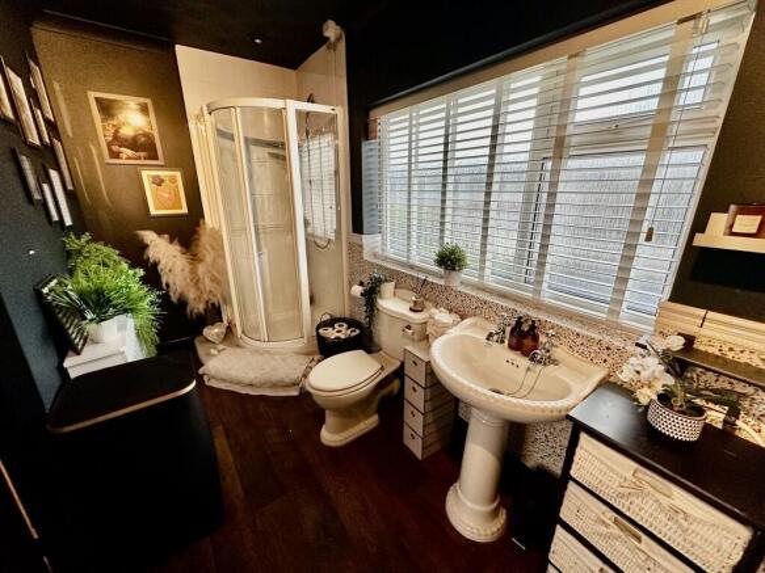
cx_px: 382
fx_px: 309
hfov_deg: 102.1
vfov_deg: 85.7
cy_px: 286
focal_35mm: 14
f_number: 2.2
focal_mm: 2.22
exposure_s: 1/50
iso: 250
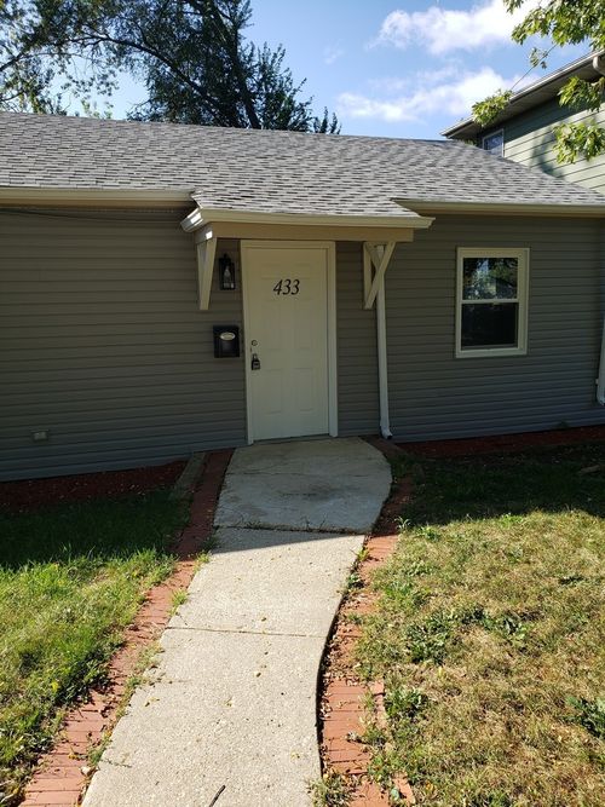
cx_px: 302
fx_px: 606
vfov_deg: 67.3
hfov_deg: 53.0
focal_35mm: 26
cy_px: 404
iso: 50
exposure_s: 1/740
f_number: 2.4
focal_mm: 4.3
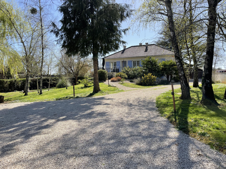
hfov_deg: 67.3
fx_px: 170
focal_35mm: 26
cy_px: 84
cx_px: 113
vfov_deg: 53.1
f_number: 1.6
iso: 32
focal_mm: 4.2
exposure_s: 1/2020
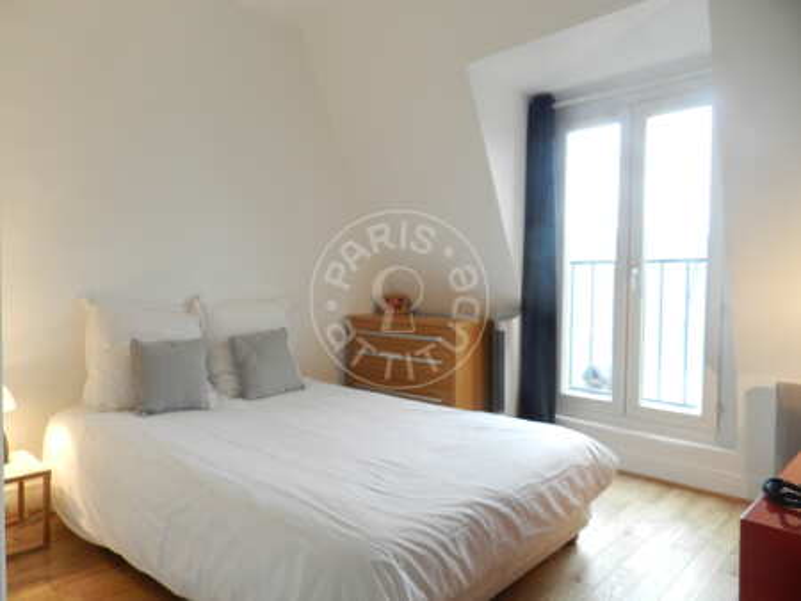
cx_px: 400
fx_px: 532
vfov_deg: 58.9
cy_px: 300
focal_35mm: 23
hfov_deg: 73.9
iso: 400
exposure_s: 1/20
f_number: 3.4
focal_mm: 4
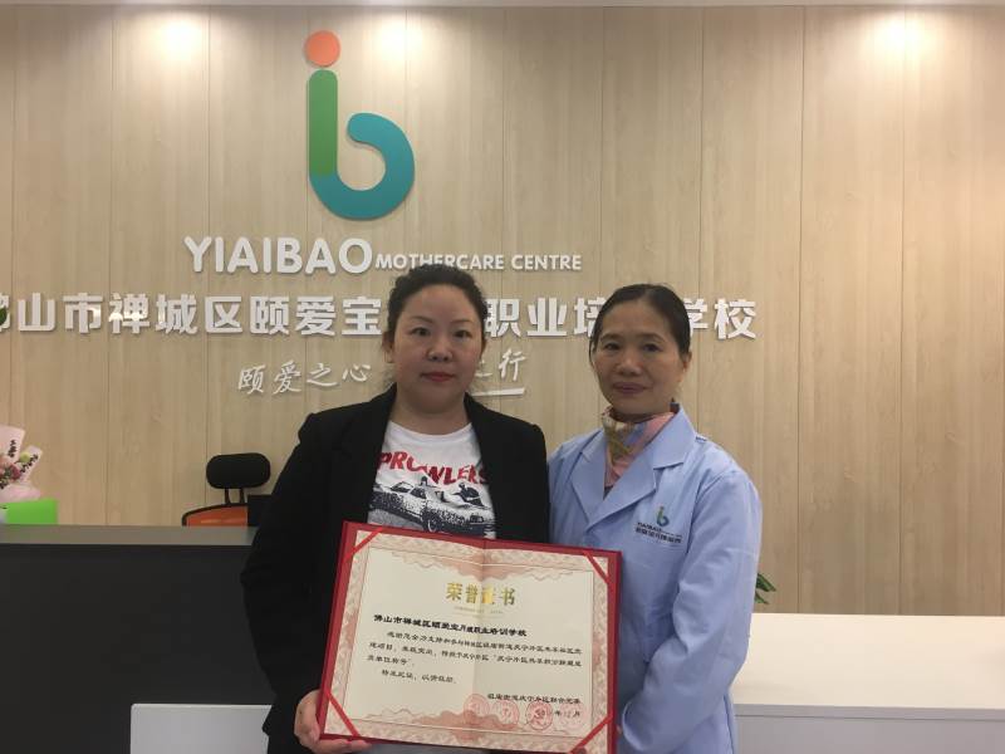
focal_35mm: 29
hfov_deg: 61.7
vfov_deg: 48.2
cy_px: 377
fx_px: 842
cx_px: 502
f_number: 2.2
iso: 80
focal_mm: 4.15
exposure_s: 1/33
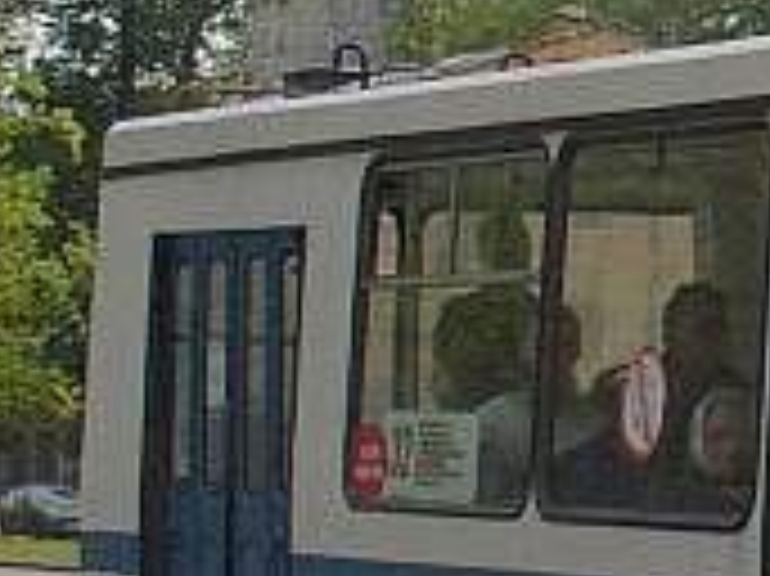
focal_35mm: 222
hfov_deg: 8.1
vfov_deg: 6.7
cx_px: 1945
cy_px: 202
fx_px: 4935
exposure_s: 1/500
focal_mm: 6.1
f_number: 5.6
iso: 80
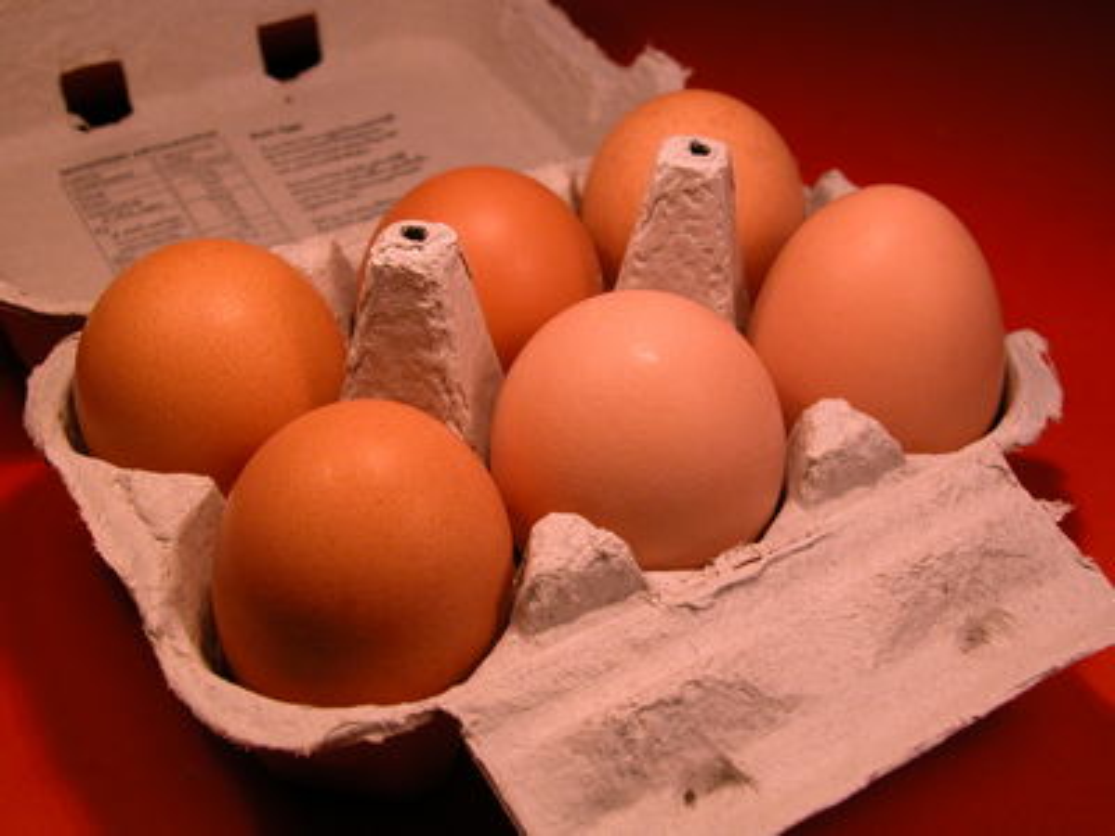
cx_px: 558
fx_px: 1611
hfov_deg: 38.2
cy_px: 418
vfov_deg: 29.1
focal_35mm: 50
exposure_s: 1/112
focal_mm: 12.7
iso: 100
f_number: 4.3
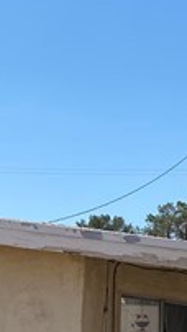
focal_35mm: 143
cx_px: 72
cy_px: 165
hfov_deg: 8.5
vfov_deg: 15.0
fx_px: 1262
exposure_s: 1/3984
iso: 32
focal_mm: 4.25
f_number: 1.8
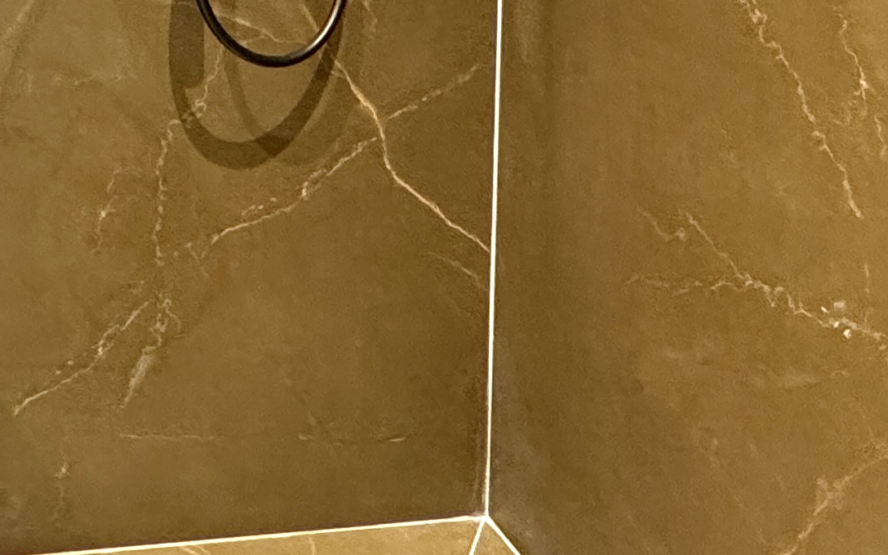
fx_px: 1331
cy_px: -296
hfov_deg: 32.5
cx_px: -87
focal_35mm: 55
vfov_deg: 20.1
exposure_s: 1/50
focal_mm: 2.22
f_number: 2.2
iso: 320
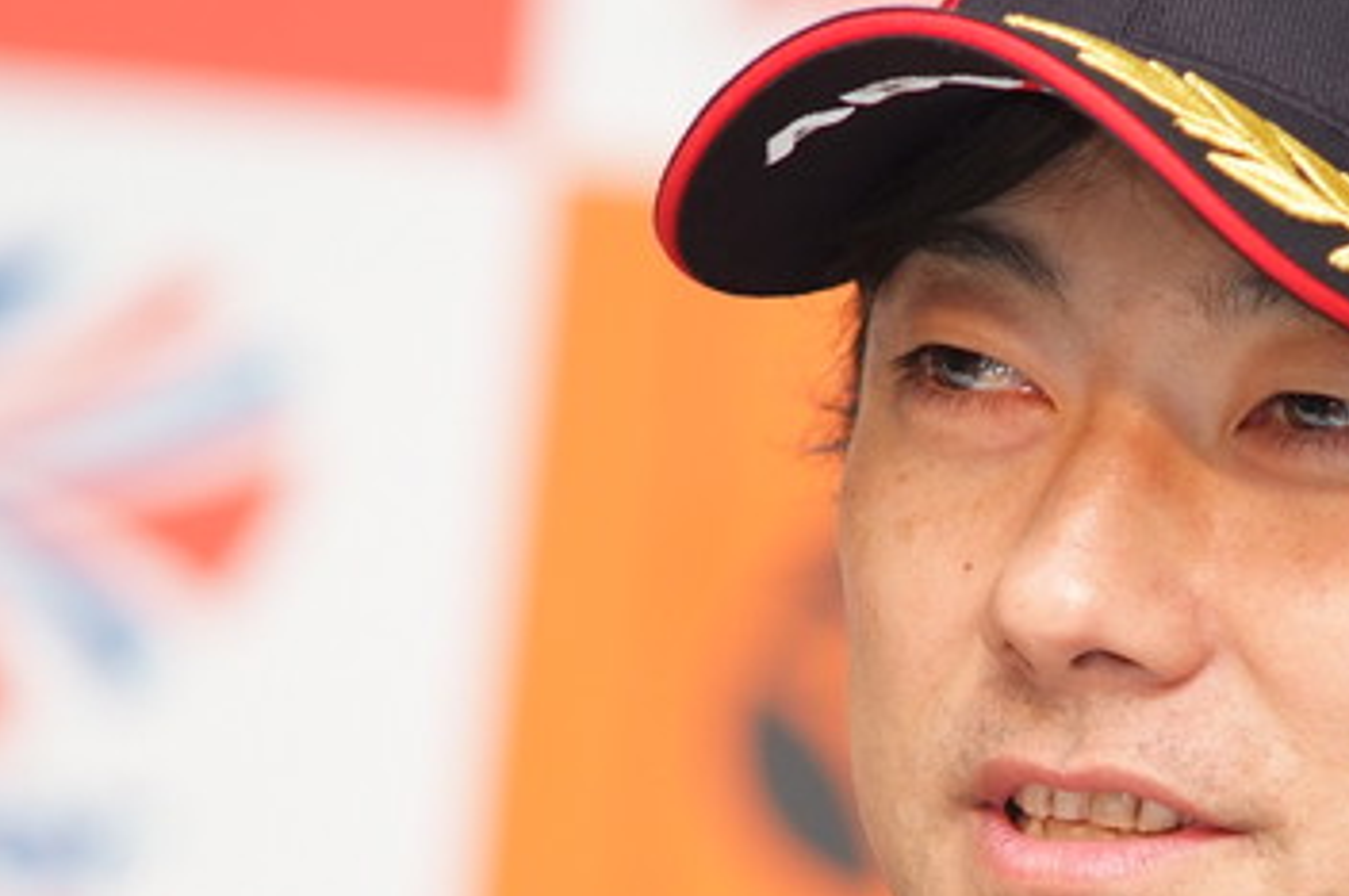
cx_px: 1127
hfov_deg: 3.7
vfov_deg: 2.5
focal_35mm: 553
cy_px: 609
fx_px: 20702
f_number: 2.8
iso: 400
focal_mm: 180
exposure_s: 1/125
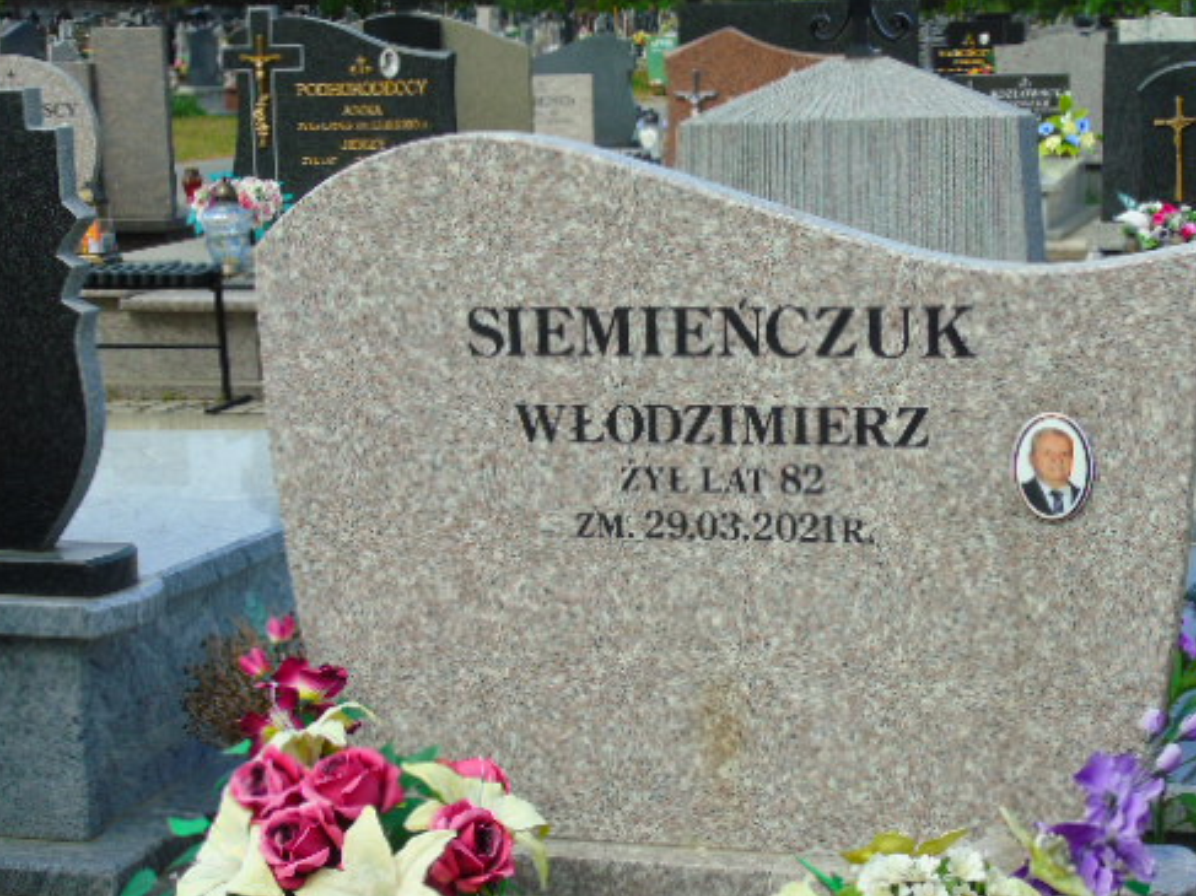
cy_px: 547
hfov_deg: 27.4
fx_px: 2452
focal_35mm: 71
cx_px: 634
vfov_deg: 20.7
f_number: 4.3
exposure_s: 1/400
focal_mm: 9.6
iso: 80
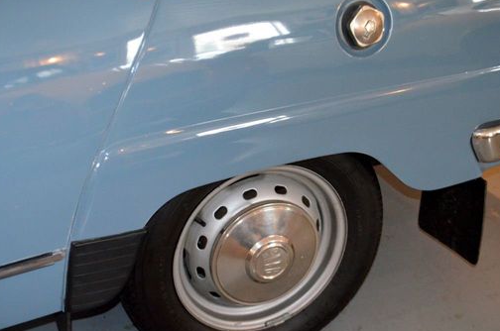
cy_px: 198
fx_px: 846
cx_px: 245
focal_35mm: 61
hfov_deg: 32.9
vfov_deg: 22.1
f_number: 4.8
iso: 3200
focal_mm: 32
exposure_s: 1/60
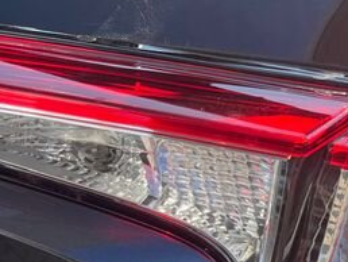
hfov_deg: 18.6
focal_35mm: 103
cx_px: 345
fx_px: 1036
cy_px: 346
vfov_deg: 13.8
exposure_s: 1/898
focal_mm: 5.1
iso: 50
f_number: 1.6
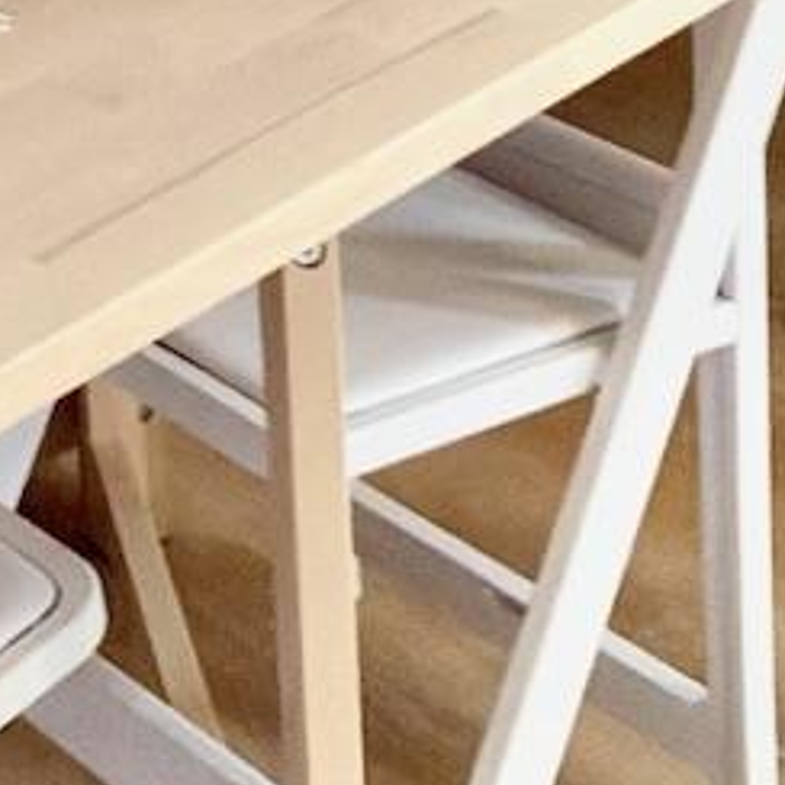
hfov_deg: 16.7
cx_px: 277
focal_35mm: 104
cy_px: -631
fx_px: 2668
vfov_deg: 14.7
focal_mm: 2.22
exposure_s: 1/30
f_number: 2.2
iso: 200
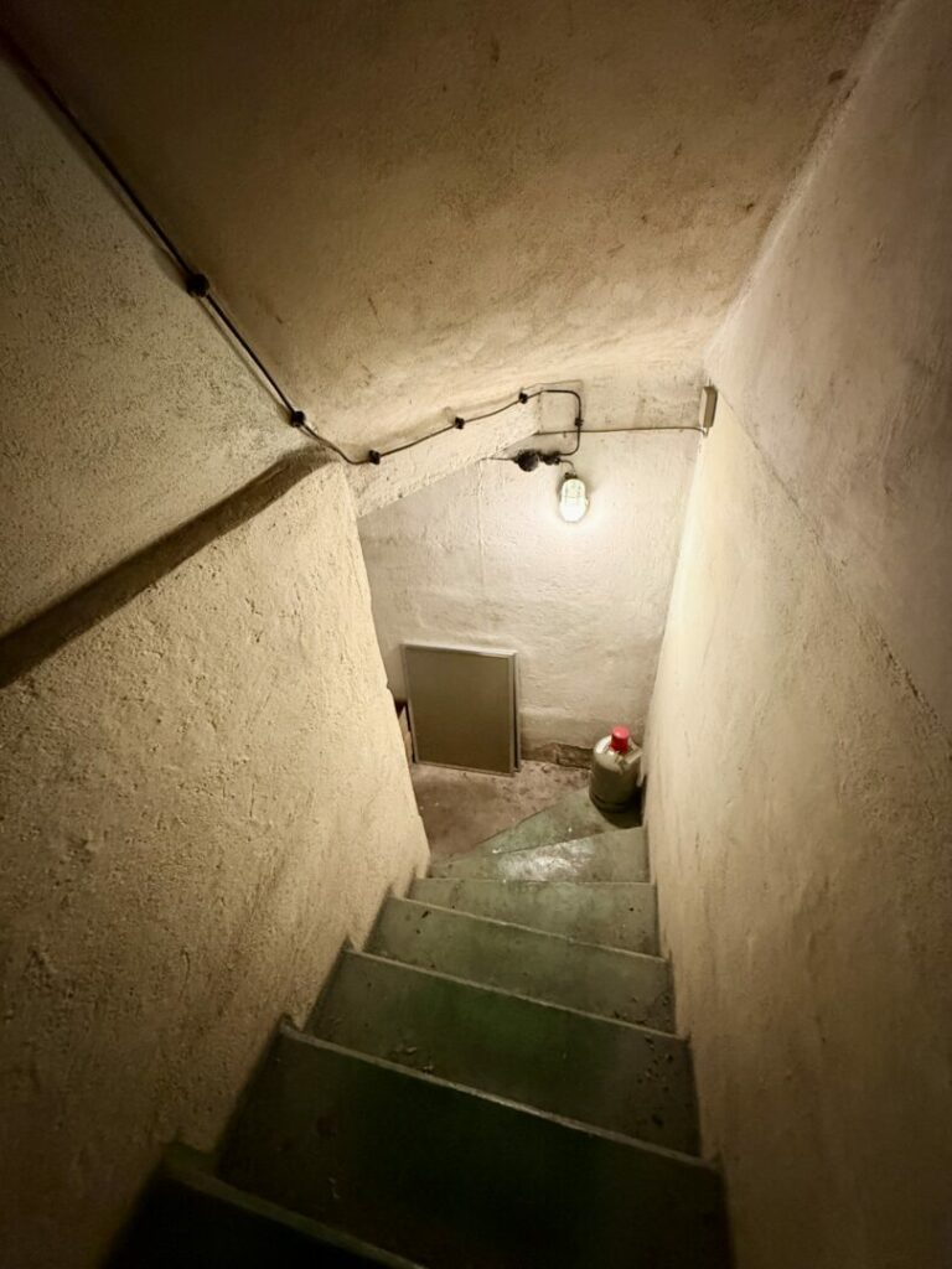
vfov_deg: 102.1
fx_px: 513
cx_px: 476
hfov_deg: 85.7
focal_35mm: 14
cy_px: 634
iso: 640
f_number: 2.2
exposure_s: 1/50
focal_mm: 2.22
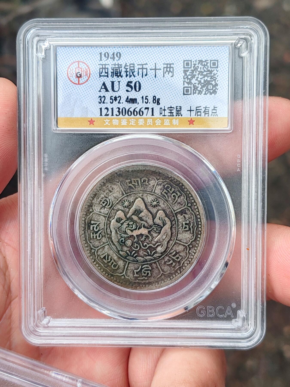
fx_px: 603
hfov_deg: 27.0
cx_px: 145
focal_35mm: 54
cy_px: 194
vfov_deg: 35.5
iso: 64
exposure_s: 1/100
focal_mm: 6.12
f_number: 1.9
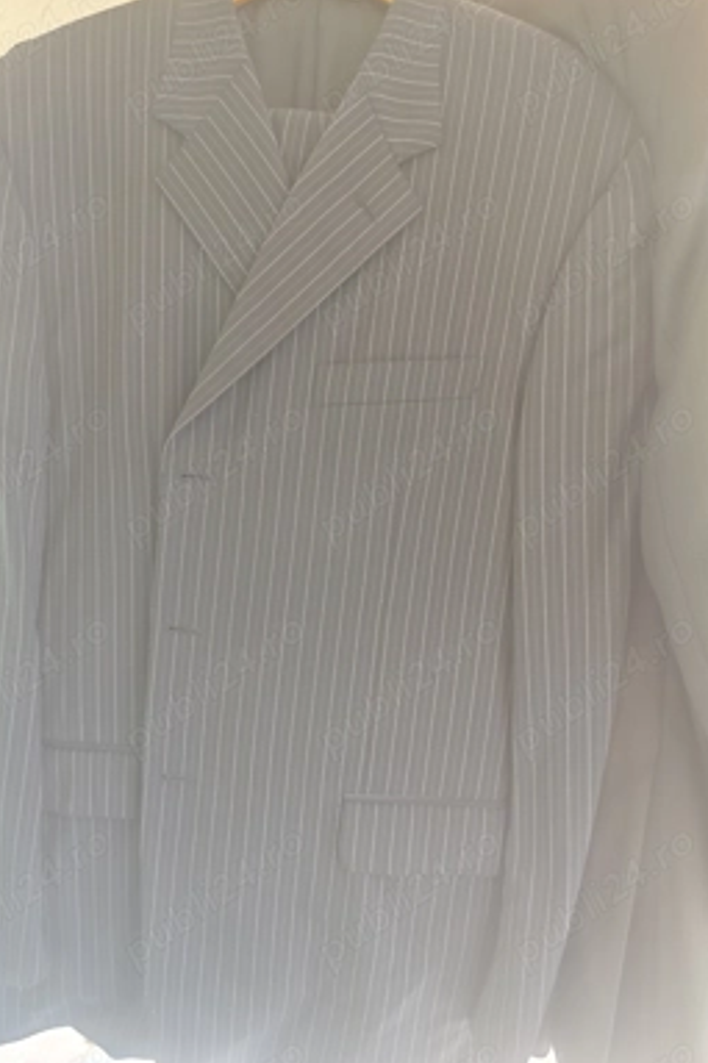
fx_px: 738
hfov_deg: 51.1
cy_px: 519
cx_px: 311
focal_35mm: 25
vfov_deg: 71.5
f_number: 1.65
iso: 320
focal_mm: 6.19
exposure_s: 1/100
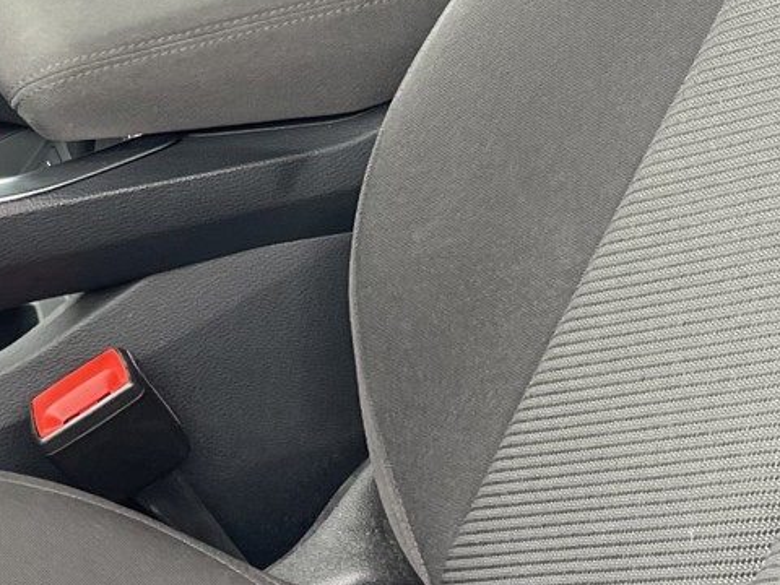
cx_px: 585
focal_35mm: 100
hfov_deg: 19.5
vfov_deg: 14.2
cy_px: -166
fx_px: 2253
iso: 50
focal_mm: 5.1
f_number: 1.6
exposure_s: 1/121
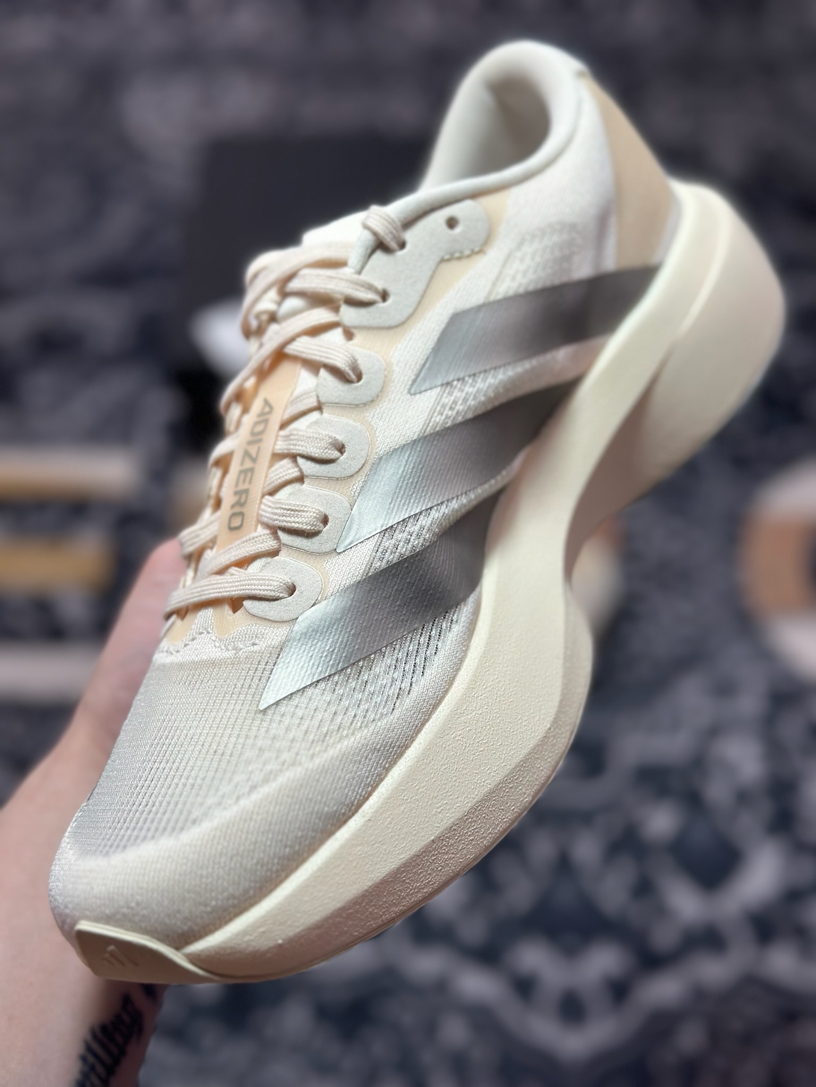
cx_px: 408
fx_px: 1509
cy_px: 544
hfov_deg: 30.3
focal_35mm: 48
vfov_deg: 39.7
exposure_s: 1/971
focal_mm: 6.86
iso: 80
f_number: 1.78
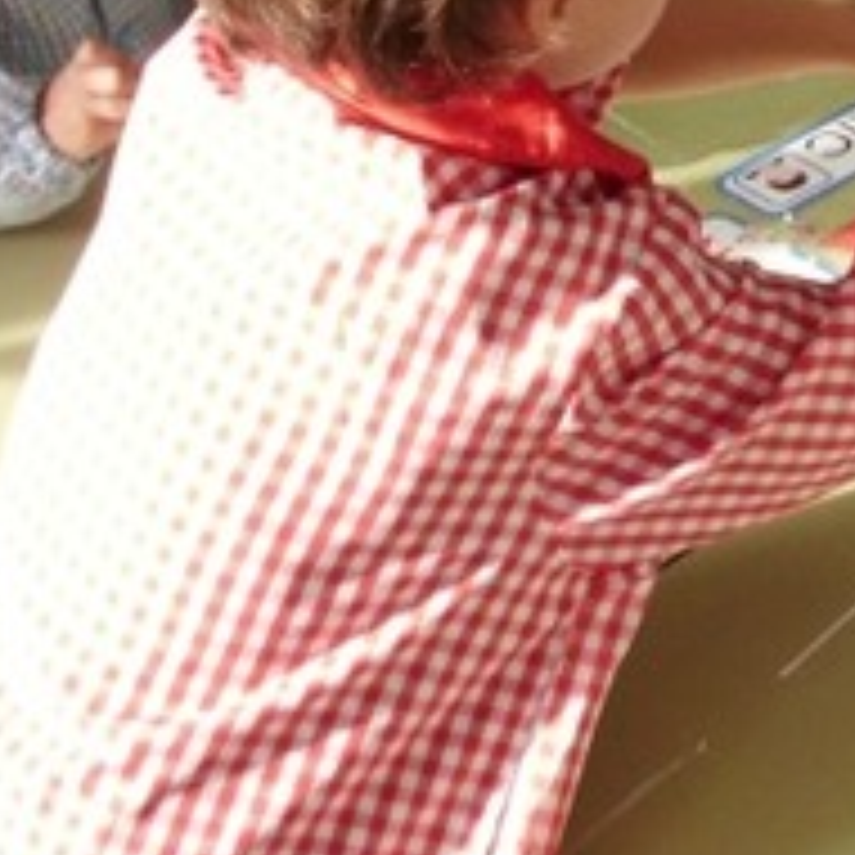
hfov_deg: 15.0
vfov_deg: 15.9
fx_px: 2990
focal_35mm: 107
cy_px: -9
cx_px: 1310
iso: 100
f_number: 2.9
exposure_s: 1/200
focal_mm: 6.3
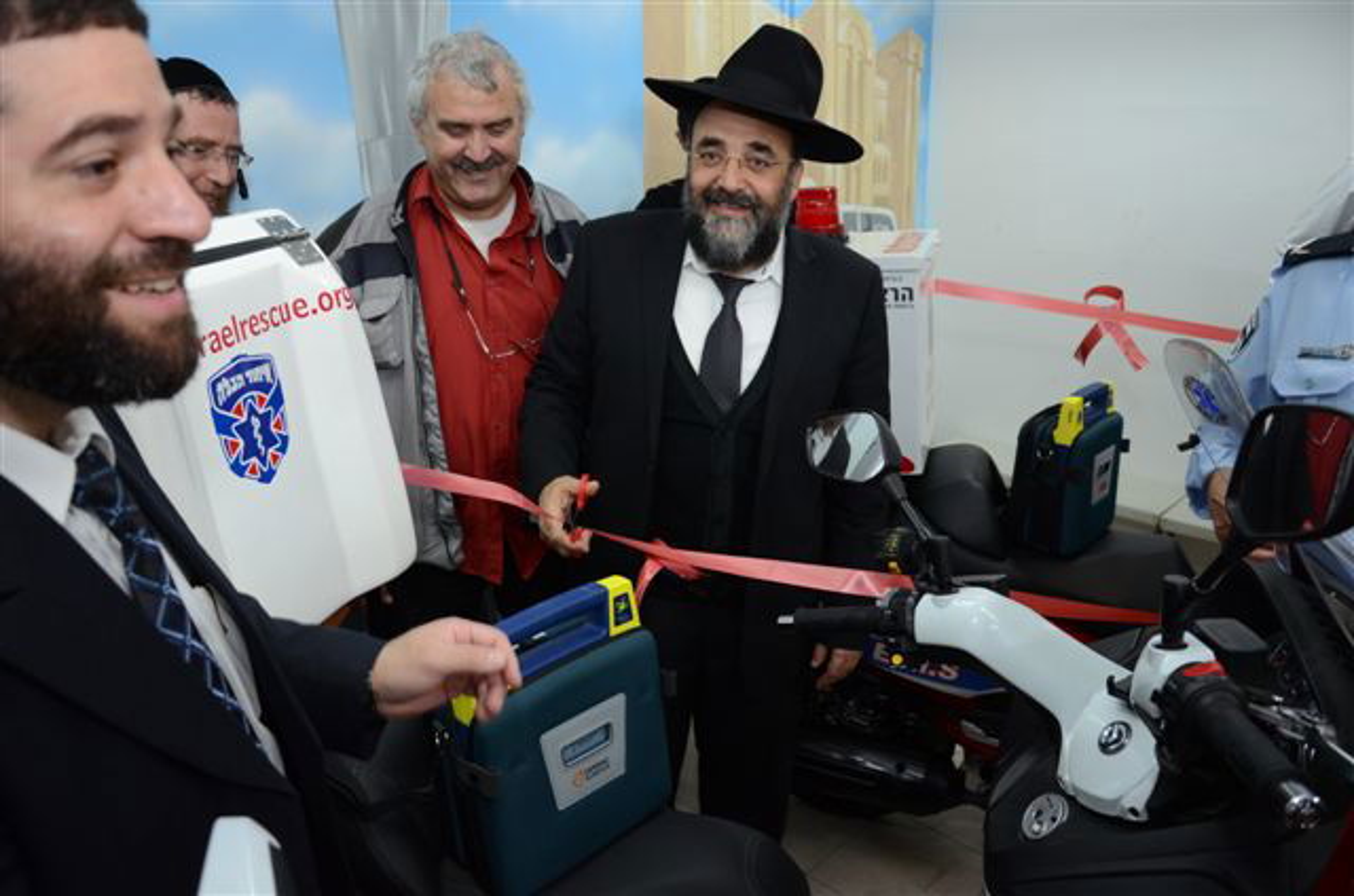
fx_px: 1013
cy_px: 448
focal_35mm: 27
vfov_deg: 47.7
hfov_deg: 67.5
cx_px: 677
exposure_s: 1/100
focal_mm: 18
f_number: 4
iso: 1000
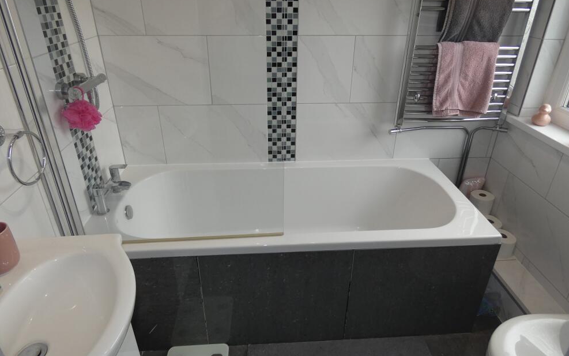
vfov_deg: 54.9
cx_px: 285
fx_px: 341
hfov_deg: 79.6
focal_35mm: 22
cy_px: 158
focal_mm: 3.6
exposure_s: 1/100
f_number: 2.8
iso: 80
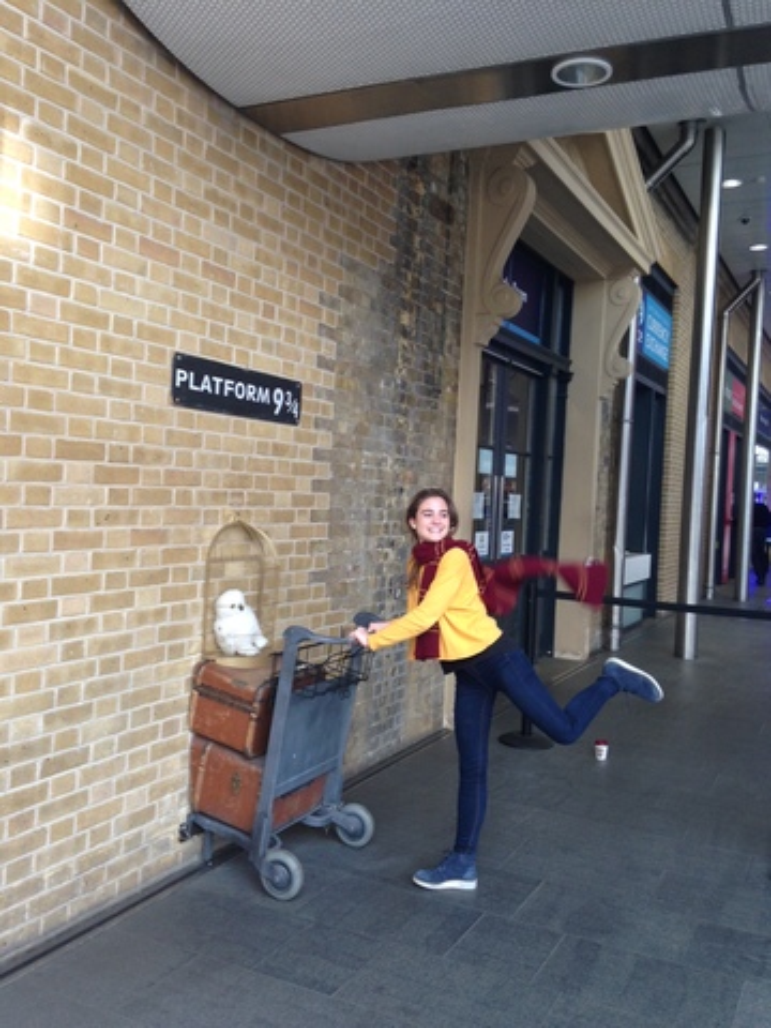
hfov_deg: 42.9
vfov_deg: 55.4
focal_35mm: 33
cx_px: 386
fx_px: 980
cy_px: 514
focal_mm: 4.12
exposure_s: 1/40
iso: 50
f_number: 2.4
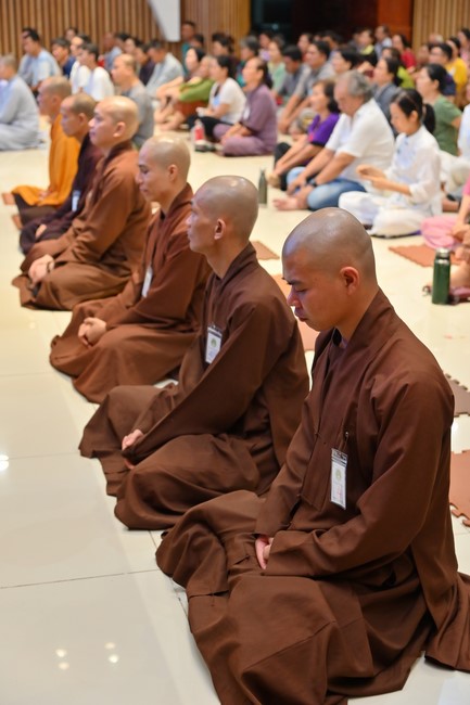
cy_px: 352
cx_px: 235
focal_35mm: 58
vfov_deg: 34.5
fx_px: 1136
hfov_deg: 23.4
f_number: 4.5
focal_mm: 58
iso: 1250
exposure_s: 1/100
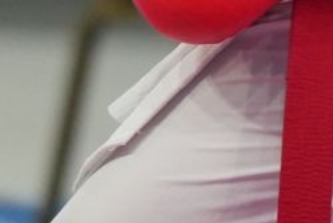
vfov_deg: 0.9
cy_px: -438
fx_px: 14586
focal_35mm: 1576
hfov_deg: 1.3
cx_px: -197
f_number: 2.8
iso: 1600
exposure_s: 1/1000
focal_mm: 146
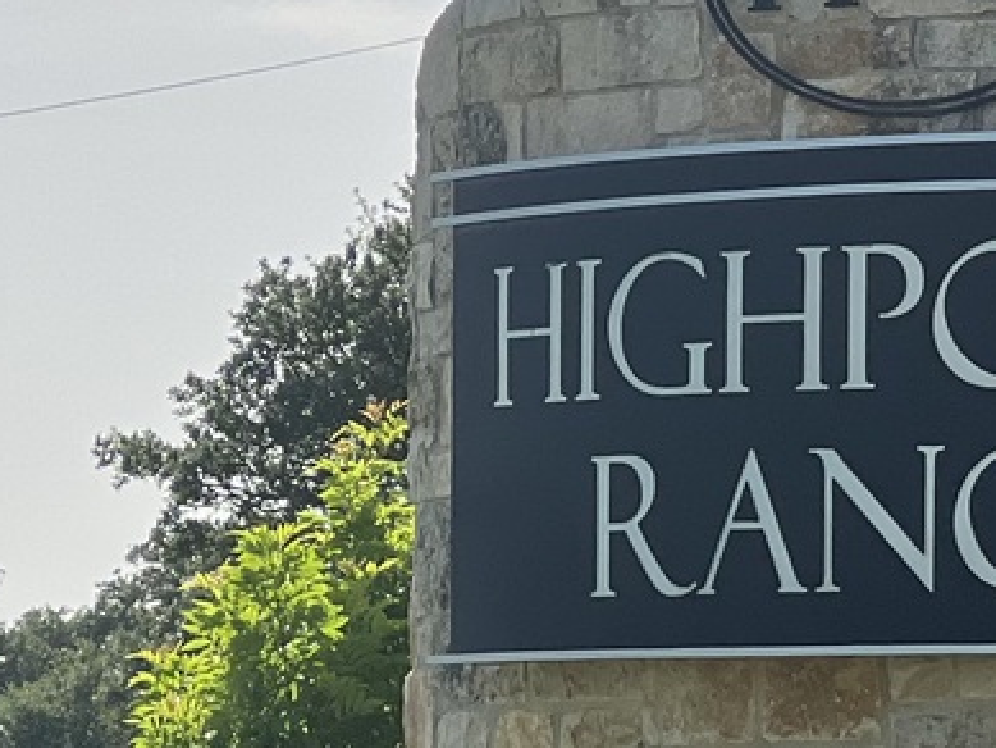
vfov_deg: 5.2
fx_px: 8203
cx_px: 786
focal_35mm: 285
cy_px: 512
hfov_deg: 6.9
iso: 32
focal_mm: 9
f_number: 2.8
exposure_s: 1/1277
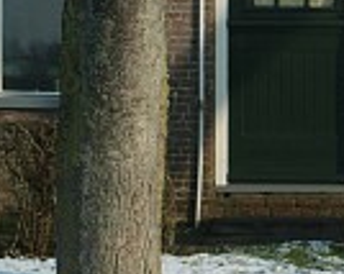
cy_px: 111
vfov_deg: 5.3
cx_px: 524
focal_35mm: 294
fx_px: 2991
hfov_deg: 6.5
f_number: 11
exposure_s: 1/350
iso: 400
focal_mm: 62
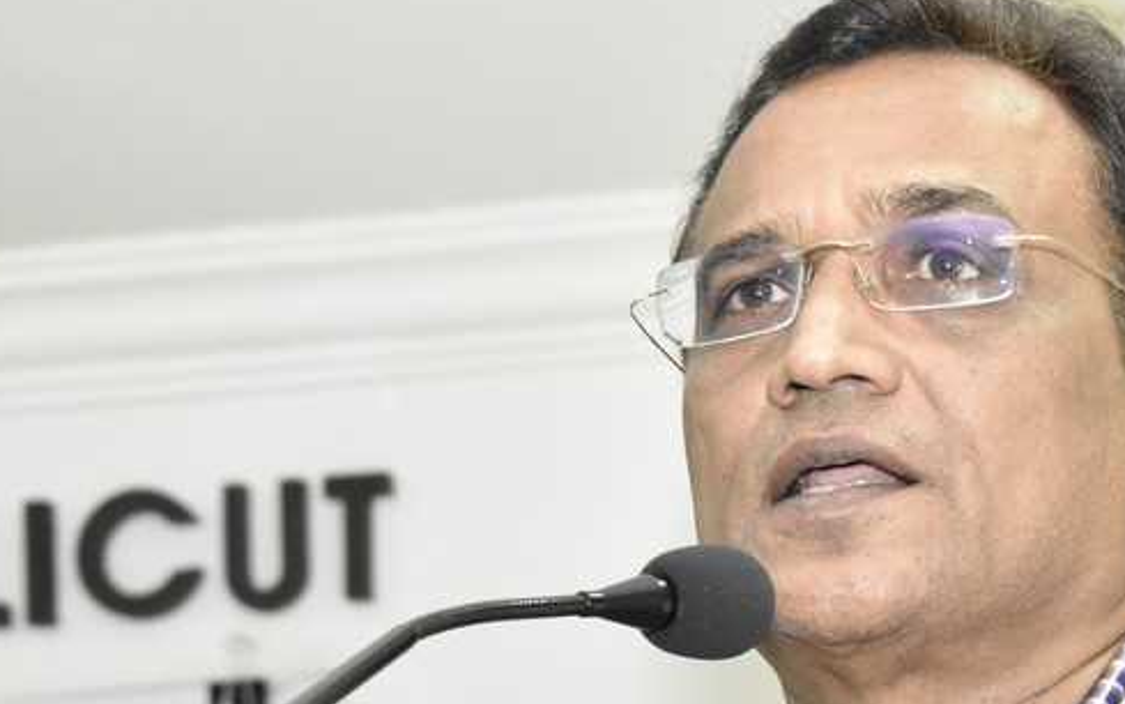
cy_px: 514
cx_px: 814
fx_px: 5400
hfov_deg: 11.9
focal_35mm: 176
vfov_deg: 7.5
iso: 2800
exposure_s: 1/100
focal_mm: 55
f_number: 5.6
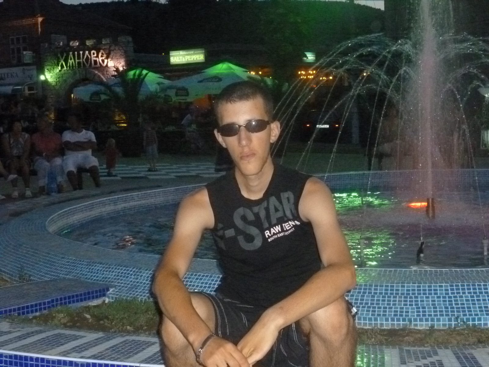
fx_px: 763
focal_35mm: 54
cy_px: 184
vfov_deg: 27.0
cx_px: 244
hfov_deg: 35.5
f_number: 4.5
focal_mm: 9.7
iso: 1000
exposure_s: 1/30
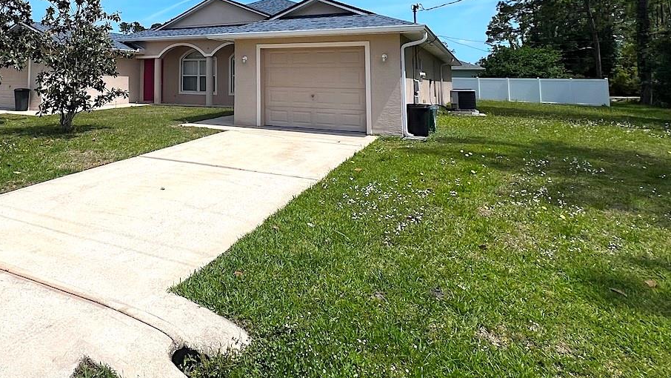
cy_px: 37
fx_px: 445
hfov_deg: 69.6
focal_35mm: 25
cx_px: 175
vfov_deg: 42.2
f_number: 1.8
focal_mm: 1.57
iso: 32
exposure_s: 1/1876
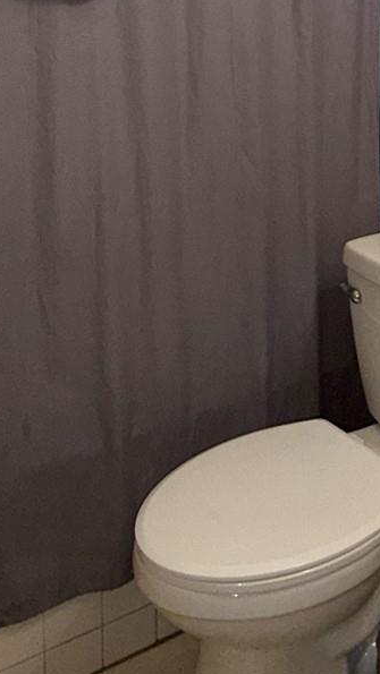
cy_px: 71
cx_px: 293
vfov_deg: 45.0
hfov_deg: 28.5
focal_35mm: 41
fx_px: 734
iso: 125
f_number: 2.2
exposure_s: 1/120
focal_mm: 2.22
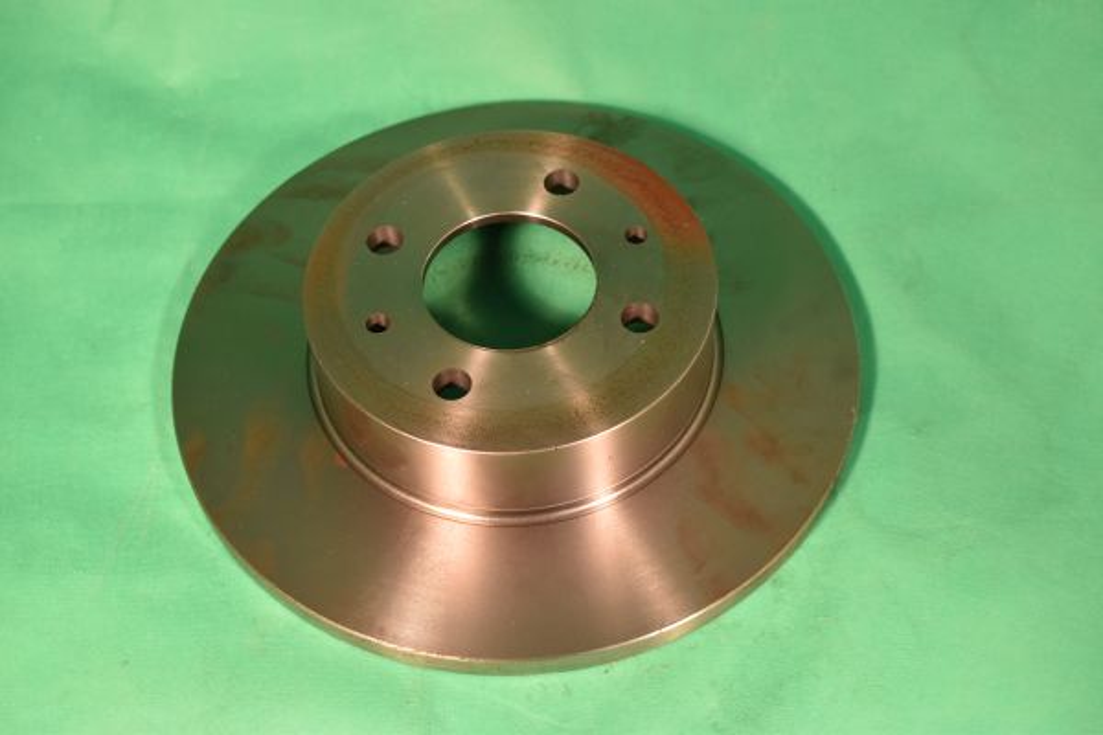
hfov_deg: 38.9
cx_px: 552
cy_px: 368
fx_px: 1562
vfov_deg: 26.5
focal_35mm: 51
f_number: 6.3
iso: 200
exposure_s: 1/50
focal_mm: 34
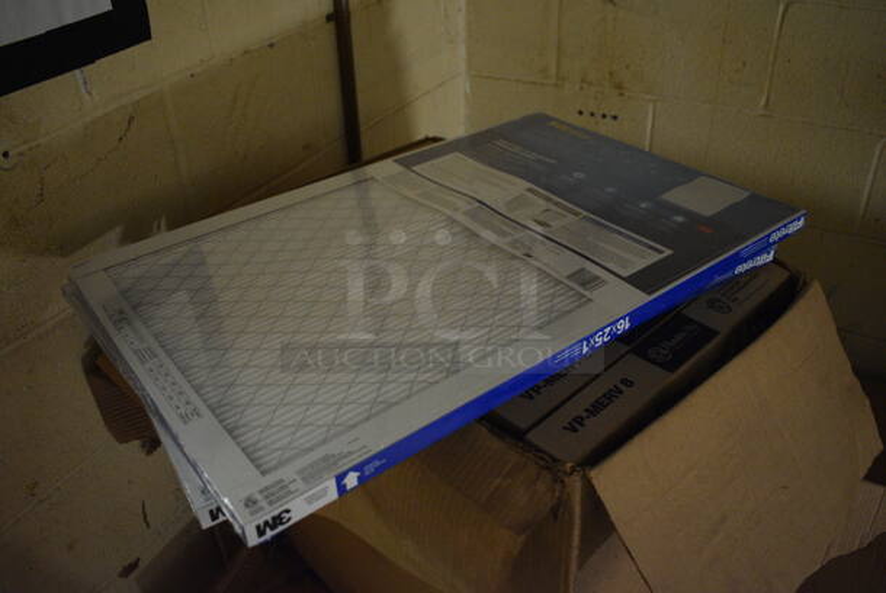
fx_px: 739
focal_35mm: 30
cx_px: 443
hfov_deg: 61.9
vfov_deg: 43.7
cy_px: 296
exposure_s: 1/20
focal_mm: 20
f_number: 3.8
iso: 3200
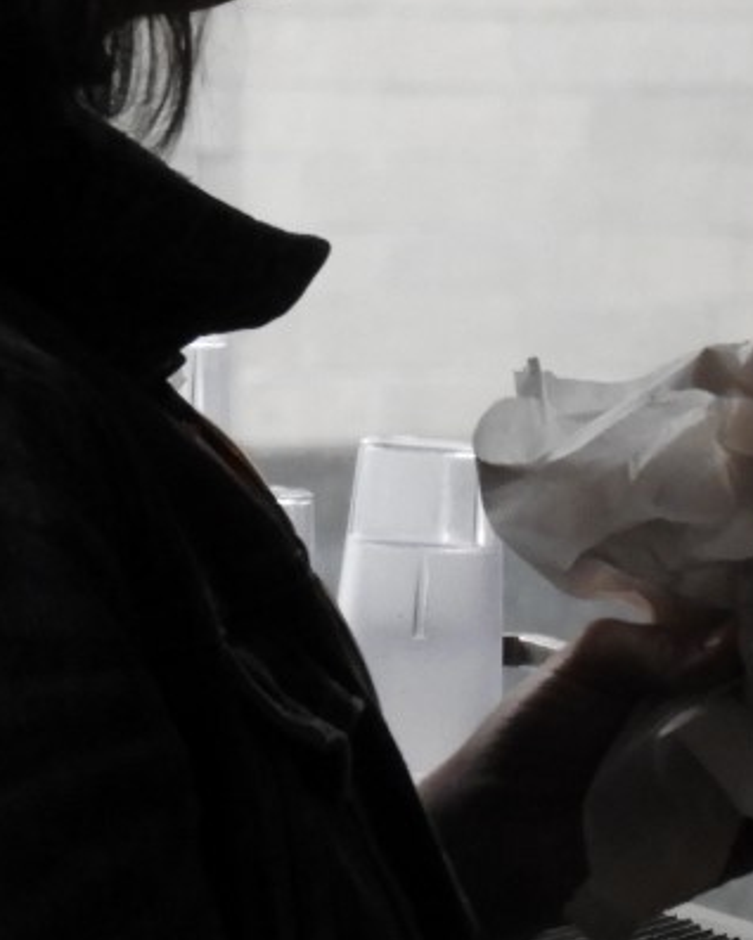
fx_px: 29562
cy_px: -130
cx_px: 405
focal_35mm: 1062
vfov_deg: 1.8
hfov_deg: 1.5
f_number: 5.5
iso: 400
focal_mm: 53.7
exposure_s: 1/80
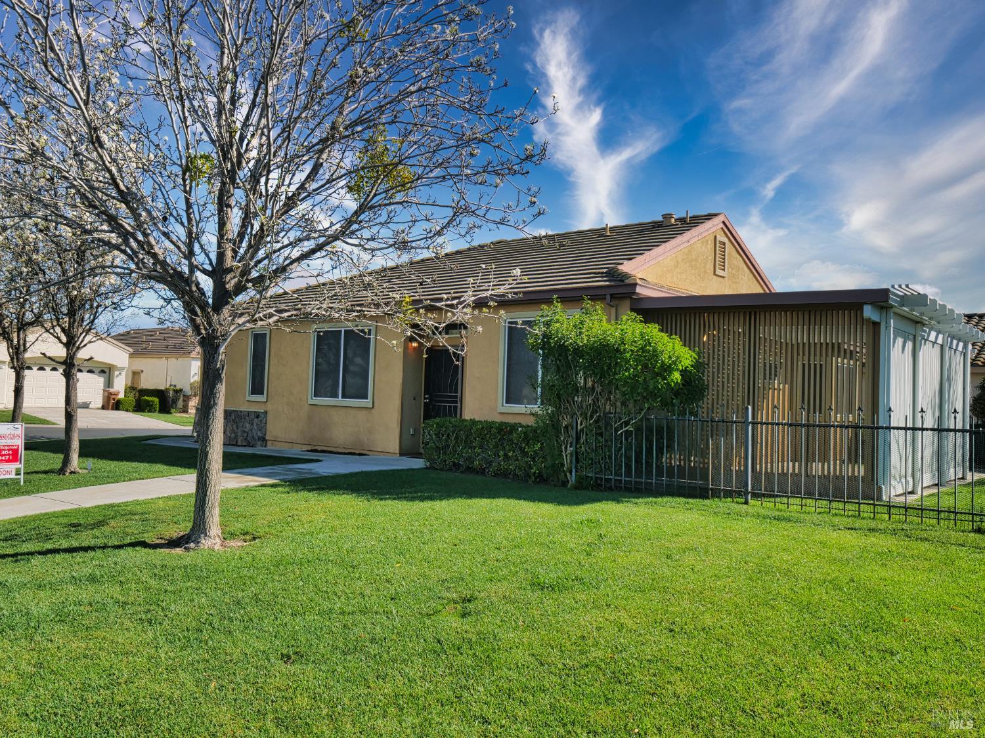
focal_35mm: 28
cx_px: 492
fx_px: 797
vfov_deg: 49.7
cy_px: 369
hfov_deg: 63.4
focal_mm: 14
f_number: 8
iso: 100
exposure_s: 1/250
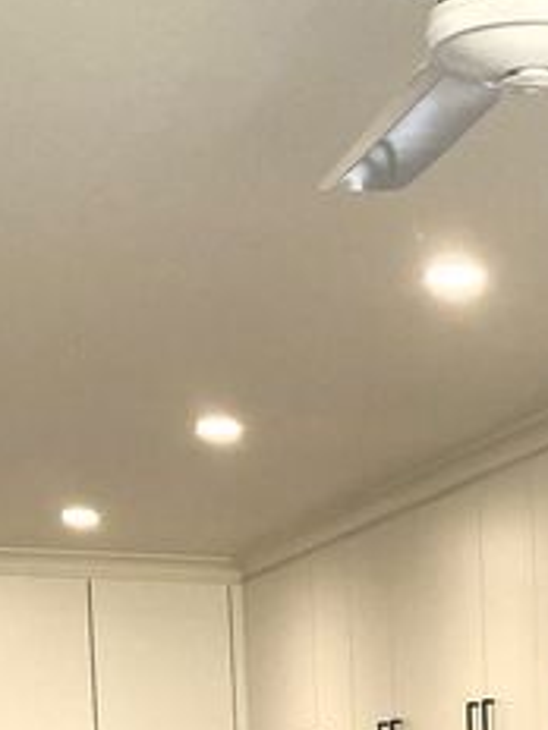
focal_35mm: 121
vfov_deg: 14.3
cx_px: 605
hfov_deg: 12.0
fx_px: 2554
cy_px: 1328
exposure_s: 1/100
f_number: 1.8
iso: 64
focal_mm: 4.25
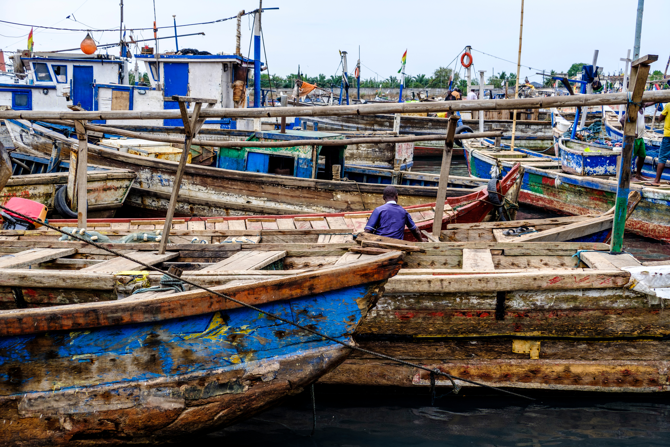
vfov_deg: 27.5
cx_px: 335
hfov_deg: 40.3
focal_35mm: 49
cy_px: 224
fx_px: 912
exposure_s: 1/250
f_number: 5.6
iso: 200
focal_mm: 32.6
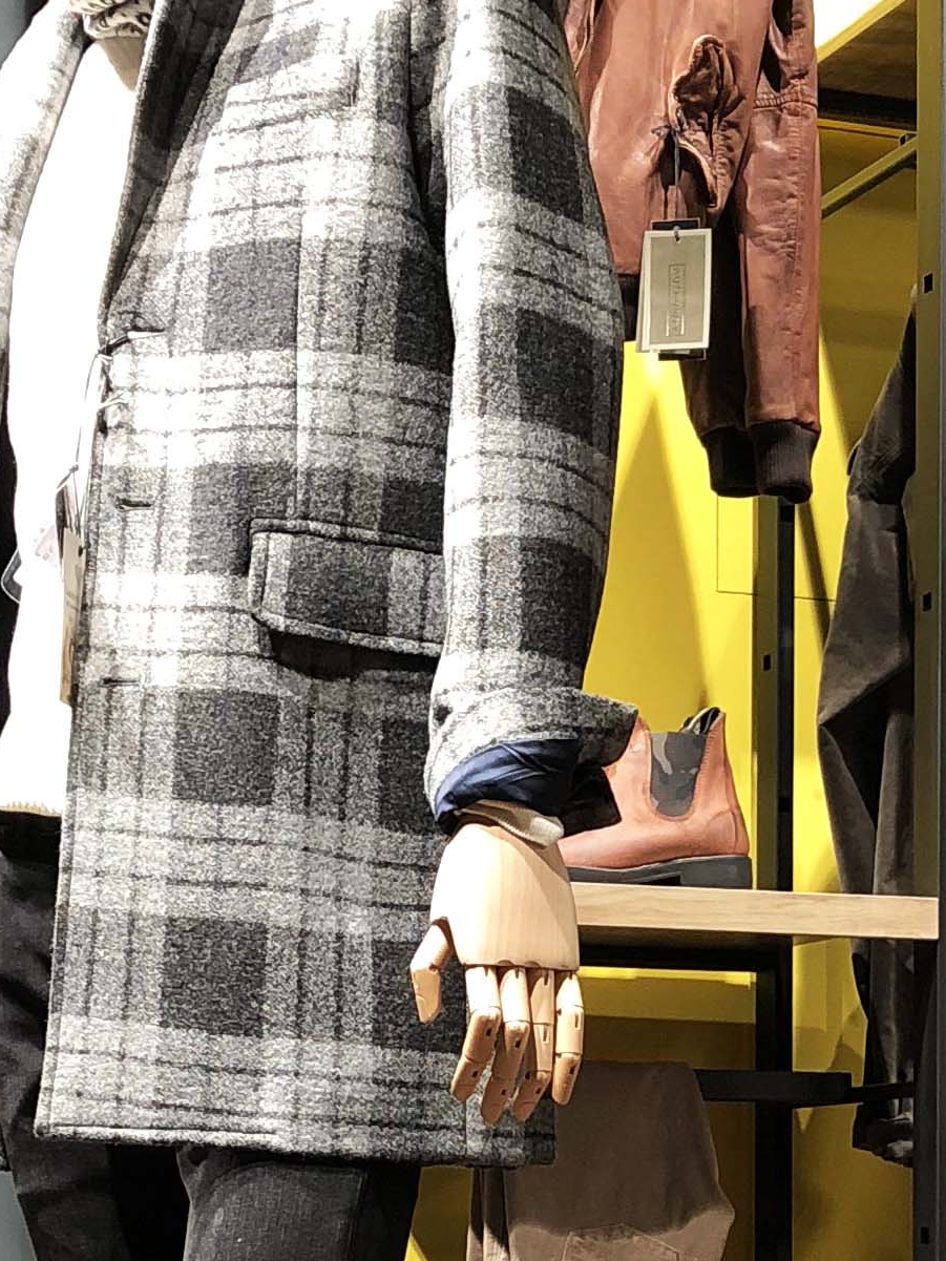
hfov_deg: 15.7
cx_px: 533
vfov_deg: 20.3
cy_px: 1235
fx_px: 3425
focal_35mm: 94
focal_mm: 3.99
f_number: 1.8
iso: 40
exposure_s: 1/17
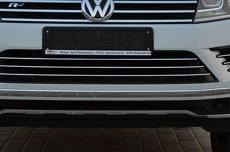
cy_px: 31
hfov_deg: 10.7
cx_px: 98
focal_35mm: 192
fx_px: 1224
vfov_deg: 7.1
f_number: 5.6
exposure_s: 1/125
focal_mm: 62
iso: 220
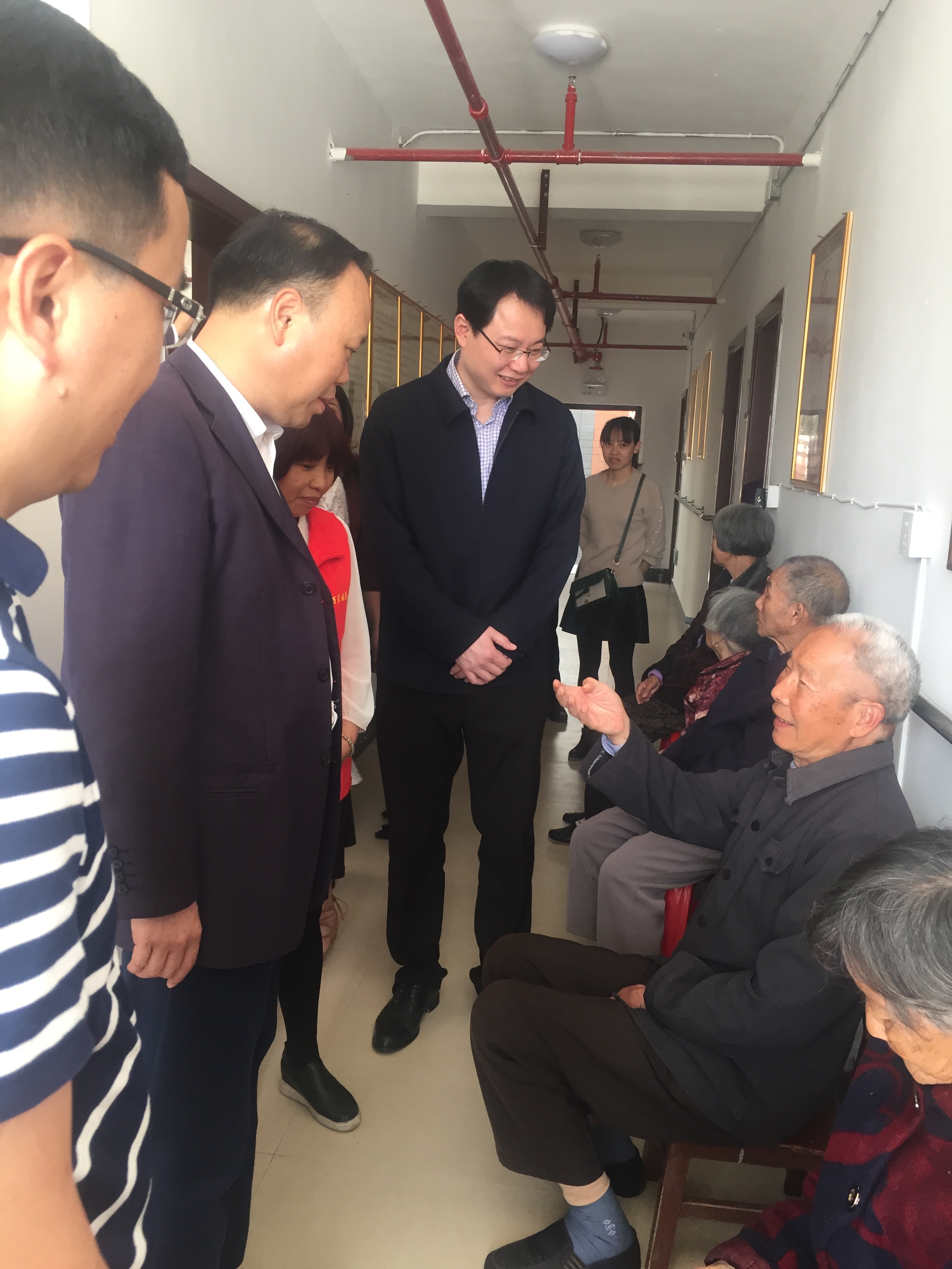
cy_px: 634
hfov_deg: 48.2
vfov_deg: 61.7
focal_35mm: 29
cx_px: 476
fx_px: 1063
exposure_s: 1/33
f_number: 2.2
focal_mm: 4.15
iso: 40
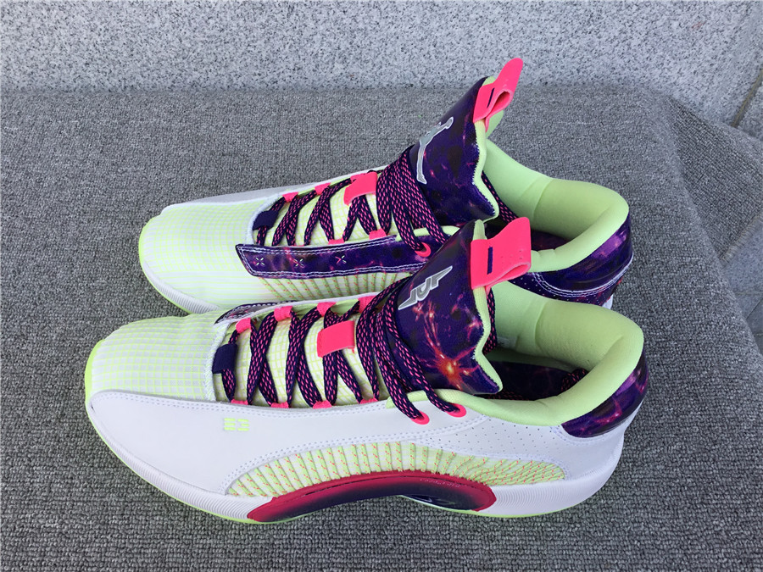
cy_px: 286
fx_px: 683
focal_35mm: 31
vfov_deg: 45.4
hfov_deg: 58.4
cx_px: 382
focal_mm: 3.3
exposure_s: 1/277
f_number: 2.4
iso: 25
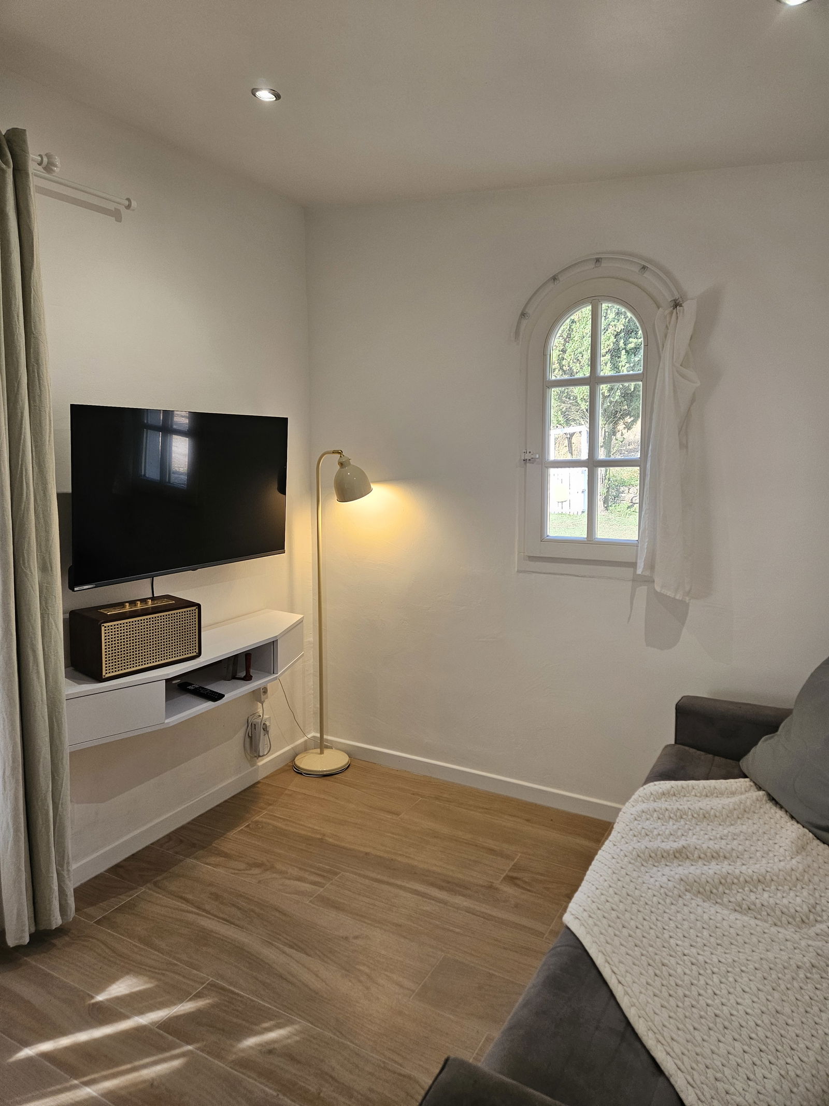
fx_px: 734
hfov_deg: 58.9
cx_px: 414
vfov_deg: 73.9
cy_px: 553
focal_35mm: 23
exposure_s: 1/180
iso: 125
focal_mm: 5.4
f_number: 1.8
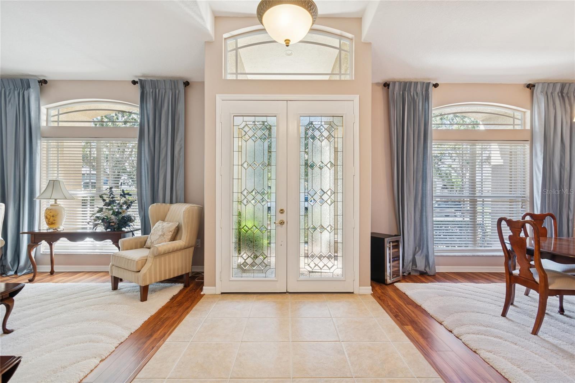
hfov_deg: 100.4
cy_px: 192
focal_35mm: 15
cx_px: 288
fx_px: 240
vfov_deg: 77.3
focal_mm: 10
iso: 100
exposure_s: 1/5
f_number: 7.1
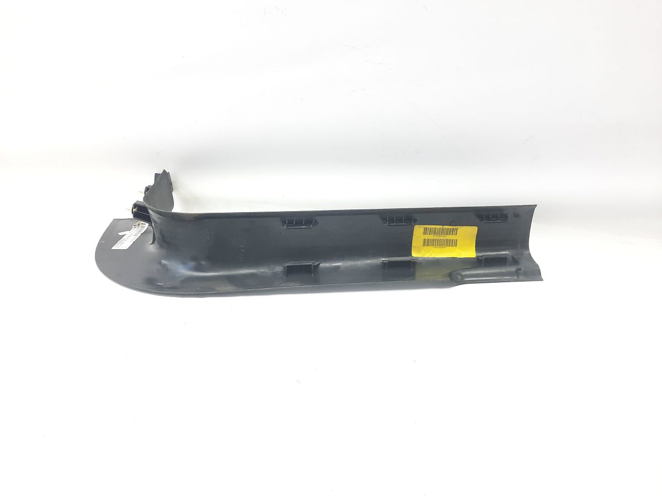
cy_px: 248
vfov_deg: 54.9
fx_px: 478
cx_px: 331
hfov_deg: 69.4
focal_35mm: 25
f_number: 2
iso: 125
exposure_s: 1/50
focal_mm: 4.6
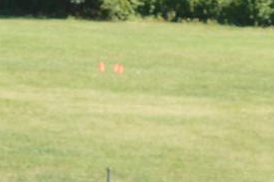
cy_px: -195
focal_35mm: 544
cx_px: 94
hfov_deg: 3.8
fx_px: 4135
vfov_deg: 2.5
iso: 100
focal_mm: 48
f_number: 6.3
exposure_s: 1/200
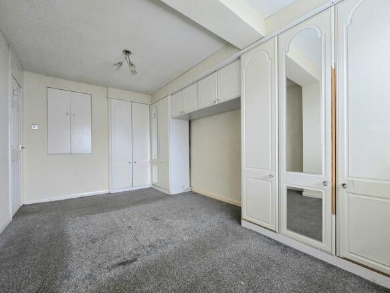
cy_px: 146
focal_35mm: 13
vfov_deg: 89.9
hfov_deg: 106.2
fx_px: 146
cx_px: 195
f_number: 2.2
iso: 500
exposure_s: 1/50.3
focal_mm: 2.2
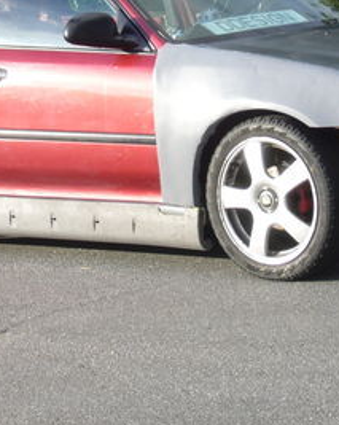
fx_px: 2324
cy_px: 49
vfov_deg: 10.4
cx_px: 158
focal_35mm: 185
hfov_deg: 8.3
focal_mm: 13
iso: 80
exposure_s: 1/200
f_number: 4.3
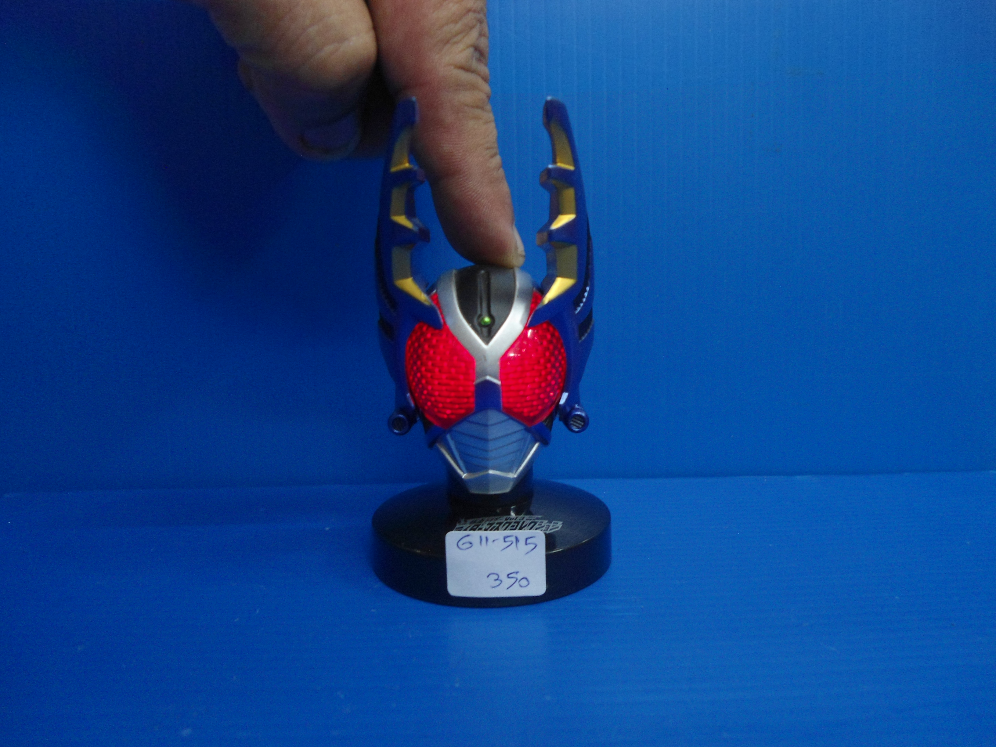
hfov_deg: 67.3
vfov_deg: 53.1
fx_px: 748
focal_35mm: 26
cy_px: 374
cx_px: 498
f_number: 2.8
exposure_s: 1/13
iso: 200
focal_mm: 4.7
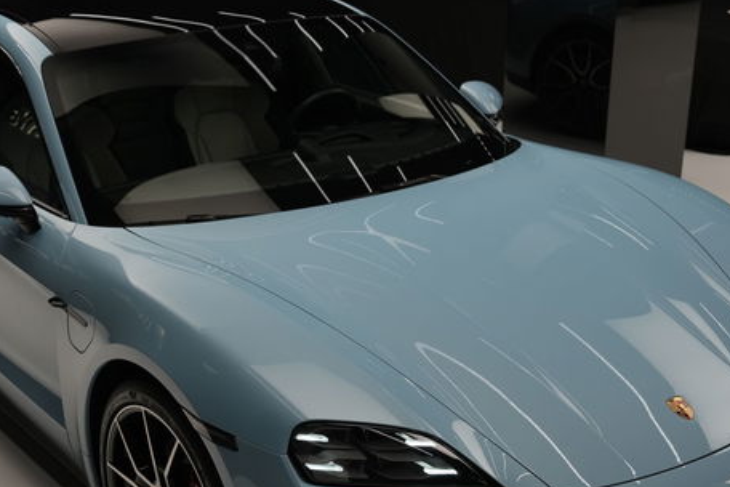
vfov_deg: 22.8
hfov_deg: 33.9
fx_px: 1196
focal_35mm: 59
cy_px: 365
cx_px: 303
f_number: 4
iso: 500
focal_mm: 35
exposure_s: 1/60
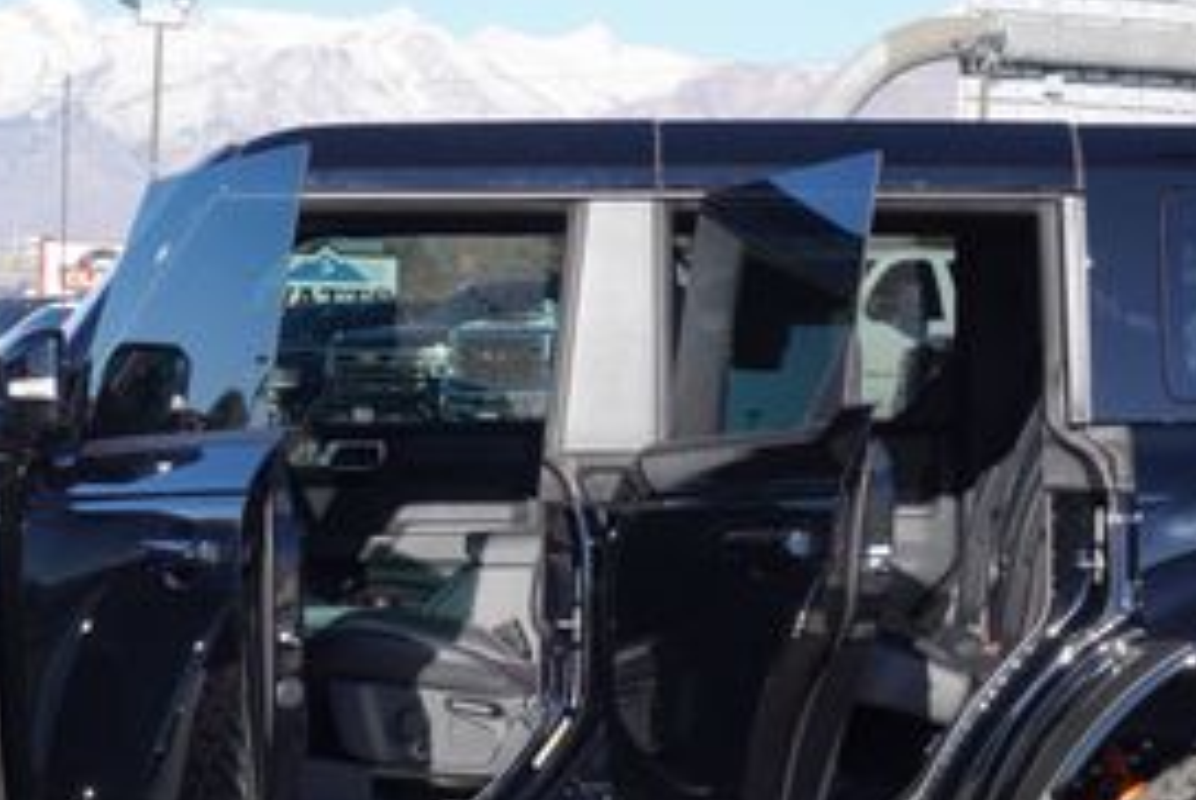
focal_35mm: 106
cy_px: 703
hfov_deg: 19.2
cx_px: 523
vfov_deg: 12.9
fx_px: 3525
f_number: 8
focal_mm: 30
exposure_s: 1/160
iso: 100
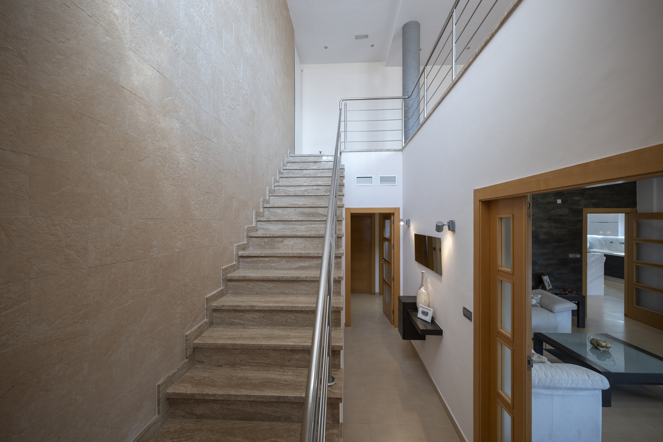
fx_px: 258
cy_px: 221
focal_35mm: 14
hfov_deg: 104.3
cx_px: 332
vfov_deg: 81.2
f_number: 5.6
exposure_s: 1/100
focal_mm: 14
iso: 1000
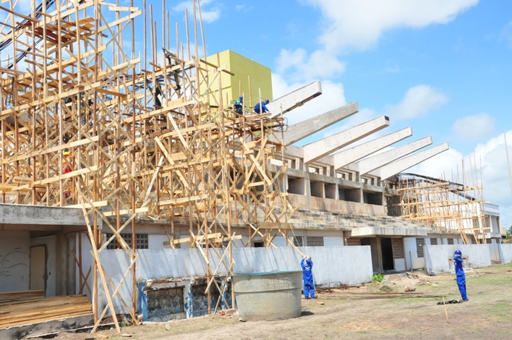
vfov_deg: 34.1
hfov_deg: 49.6
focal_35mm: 39
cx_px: 256
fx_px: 554
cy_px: 170
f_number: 11
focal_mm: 26
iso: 800
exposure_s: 1/500
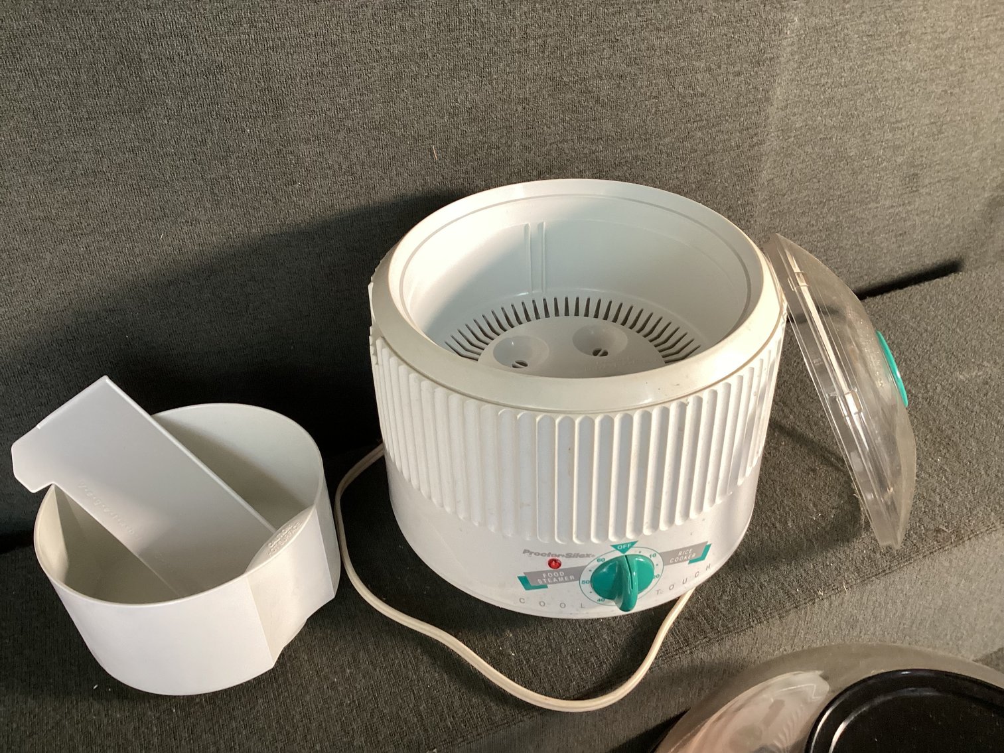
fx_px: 899
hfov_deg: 58.3
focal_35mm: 31
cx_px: 502
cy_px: 376
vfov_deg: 45.4
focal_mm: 3.3
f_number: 2.4
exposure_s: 1/60
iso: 160
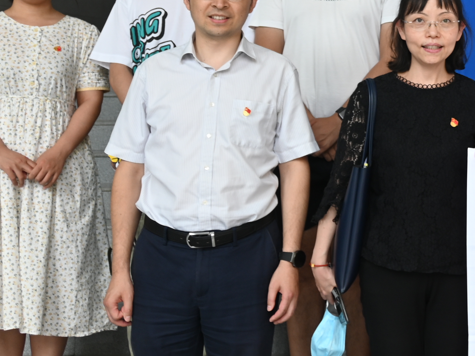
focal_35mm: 100
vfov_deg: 14.4
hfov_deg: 18.2
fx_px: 1369
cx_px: 638
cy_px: -54
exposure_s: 1/50
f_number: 4
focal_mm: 21.5
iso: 100
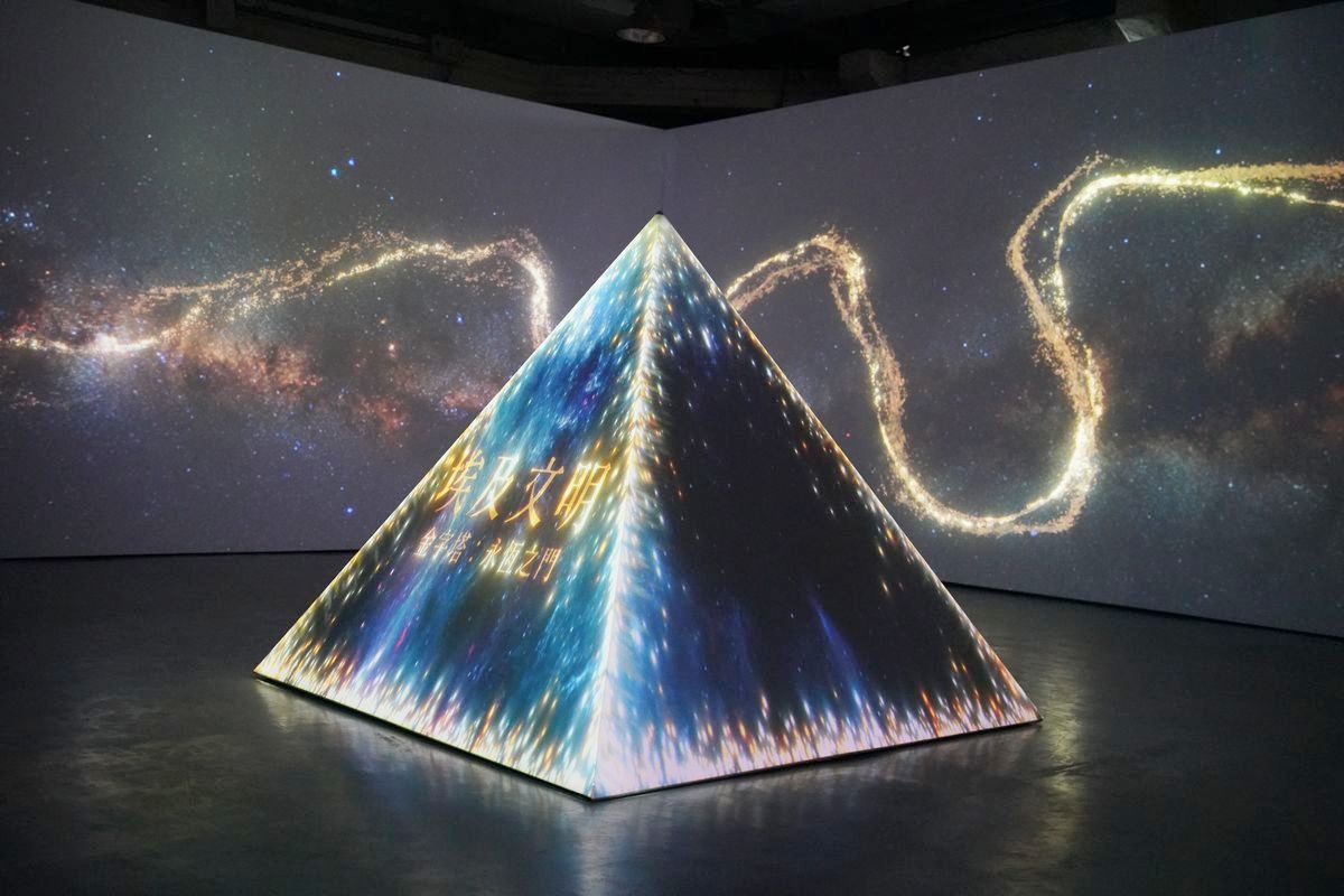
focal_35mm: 39
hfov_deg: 49.6
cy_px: 448
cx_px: 672
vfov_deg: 34.2
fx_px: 1456
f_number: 2.8
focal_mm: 39
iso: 12800
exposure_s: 1/80
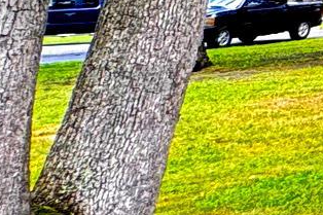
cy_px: -209
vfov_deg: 12.7
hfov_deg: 10.8
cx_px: 1027
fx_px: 852
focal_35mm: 95
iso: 100
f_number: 2.2
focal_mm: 2.22
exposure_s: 1/99
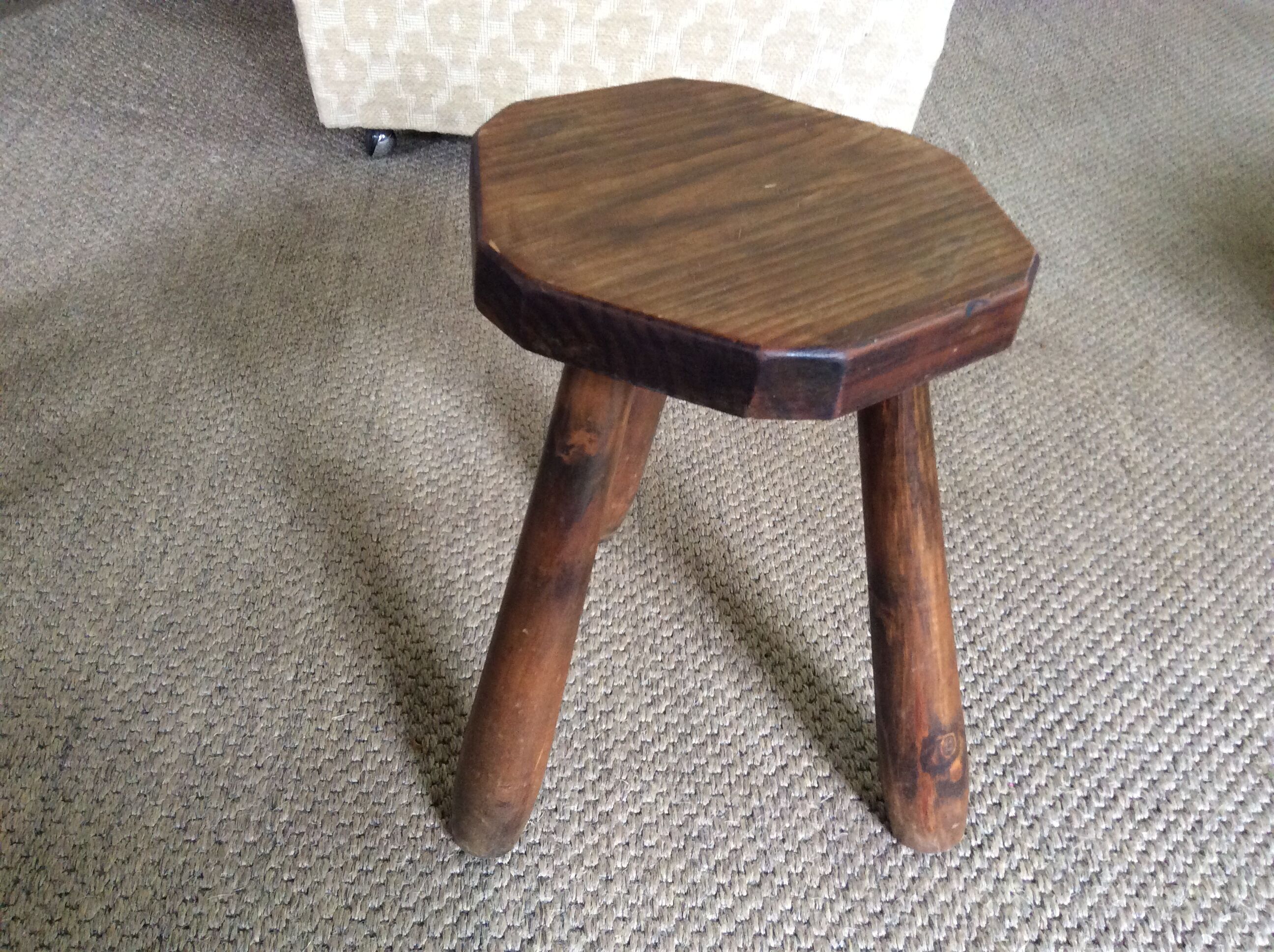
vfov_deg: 44.1
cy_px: 476
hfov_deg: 56.9
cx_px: 637
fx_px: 1176
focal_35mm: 32
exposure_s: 1/25
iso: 160
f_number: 2.4
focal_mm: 3.3
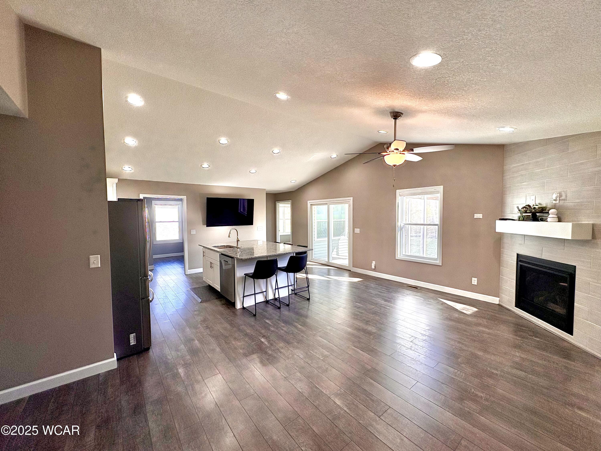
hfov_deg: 102.1
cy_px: 226
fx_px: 243
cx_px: 300
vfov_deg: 85.7
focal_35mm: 14
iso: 125
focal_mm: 2.22
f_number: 2.2
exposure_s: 1/137
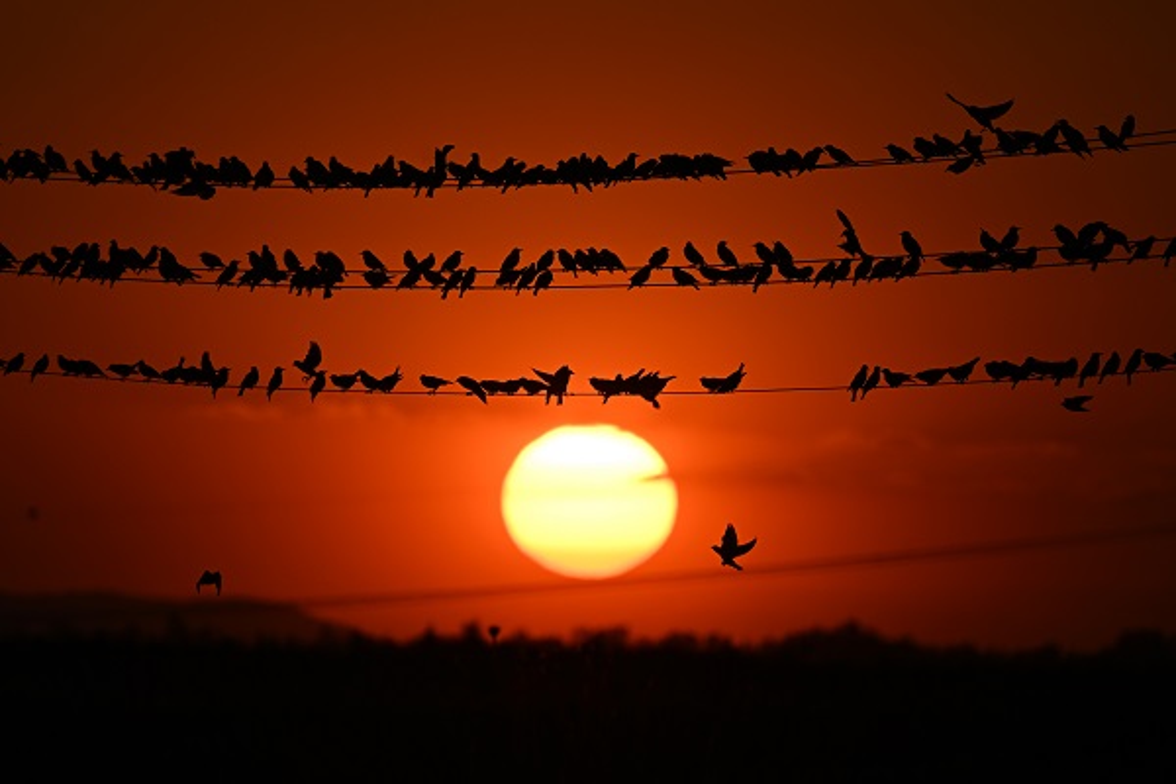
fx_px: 13066
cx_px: 588
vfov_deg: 3.4
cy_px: 392
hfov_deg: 5.2
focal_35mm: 400
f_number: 5.6
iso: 100
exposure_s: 1/2500
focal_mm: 400
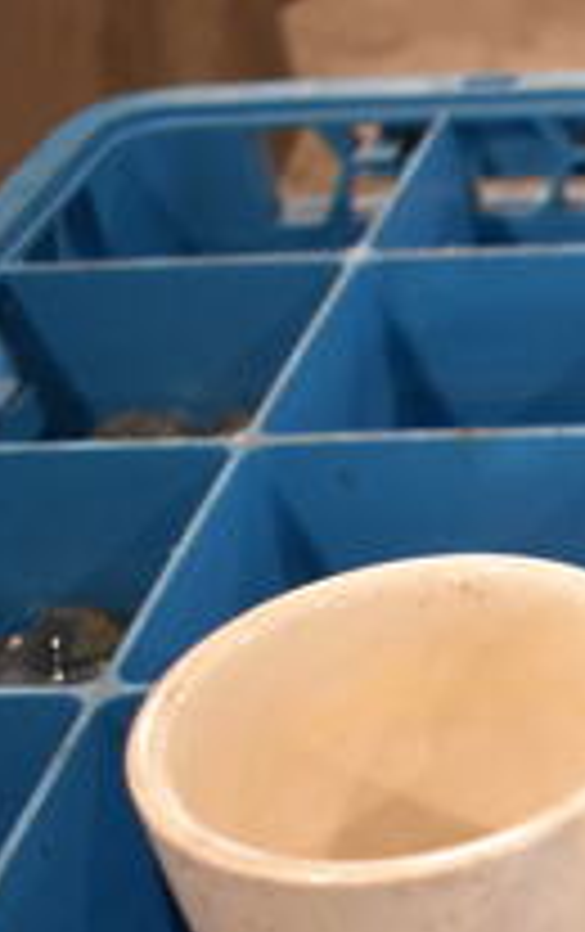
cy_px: 878
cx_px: 1179
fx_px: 2288
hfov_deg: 12.7
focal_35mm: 90
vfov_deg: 22.3
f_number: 3.5
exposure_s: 1/125
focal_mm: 20
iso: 2000
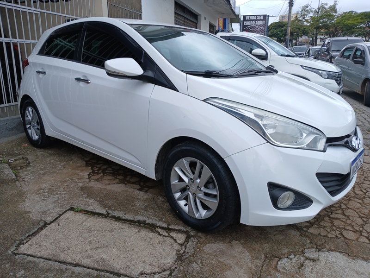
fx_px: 278
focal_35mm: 26
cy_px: 139
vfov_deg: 53.1
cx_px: 185
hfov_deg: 67.3
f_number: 1.8
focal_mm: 3.98
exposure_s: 1/258
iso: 20
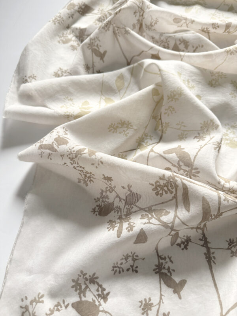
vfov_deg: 71.6
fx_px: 219
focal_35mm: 24
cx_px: 118
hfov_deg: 56.8
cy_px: 158
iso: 200
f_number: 1.8
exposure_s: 1/64
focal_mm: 6.8
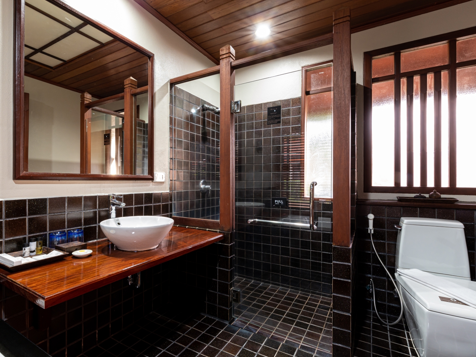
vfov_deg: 74.7
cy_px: 177
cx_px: 200
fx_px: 234
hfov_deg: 90.3
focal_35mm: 17
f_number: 13
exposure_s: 6
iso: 400
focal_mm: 15
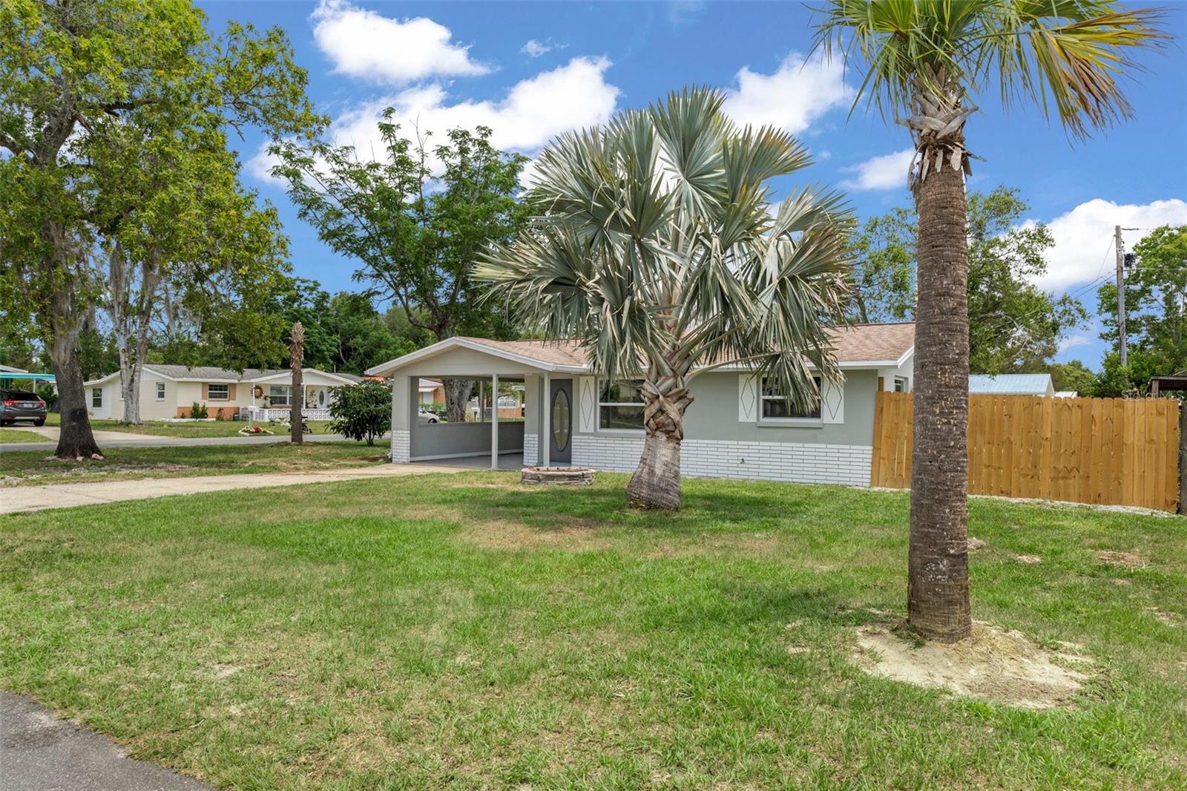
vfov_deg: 53.1
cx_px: 594
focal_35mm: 24
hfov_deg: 73.8
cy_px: 396
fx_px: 791
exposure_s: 1/250
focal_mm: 16
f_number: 8
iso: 320
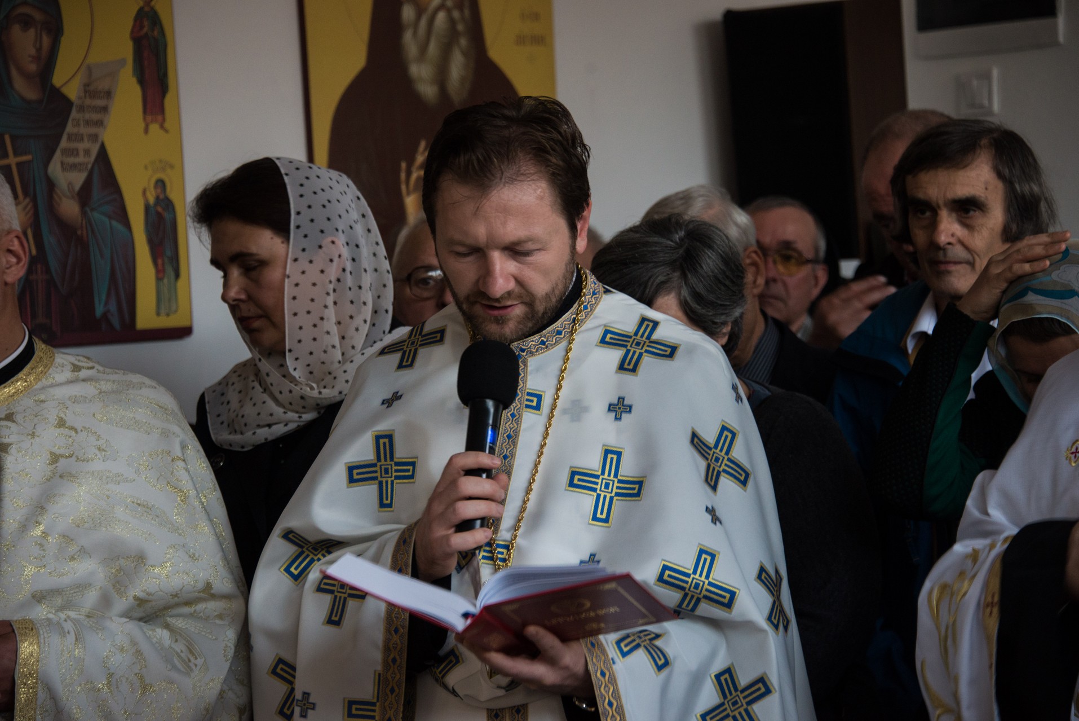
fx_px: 4048
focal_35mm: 135
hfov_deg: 15.2
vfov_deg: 10.2
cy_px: 360
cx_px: 540
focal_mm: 135
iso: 1600
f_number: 5.6
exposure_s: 1/60
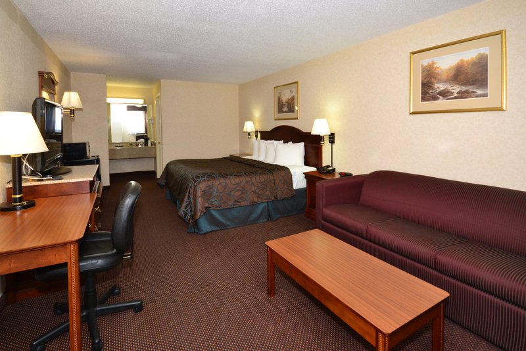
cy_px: 176
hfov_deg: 100.4
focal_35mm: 15
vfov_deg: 77.3
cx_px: 263
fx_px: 219
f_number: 7.1
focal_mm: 10
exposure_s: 1/60
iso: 800
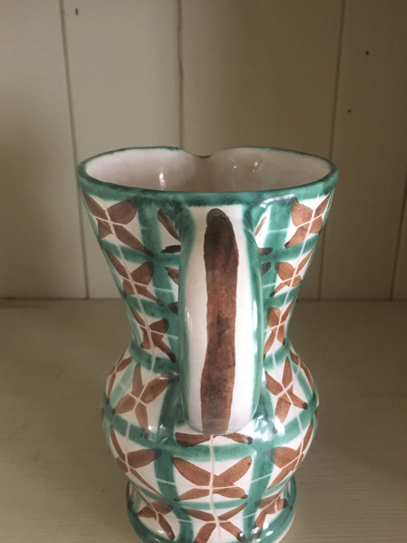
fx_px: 533
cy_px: 283
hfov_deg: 41.7
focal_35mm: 34
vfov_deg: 53.9
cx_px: 234
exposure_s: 1/17
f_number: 2.2
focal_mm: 4.15
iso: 250
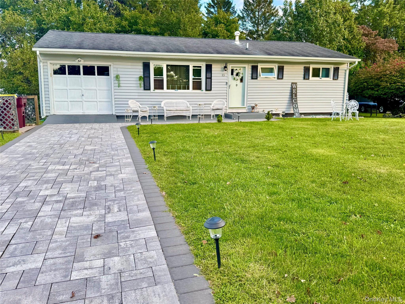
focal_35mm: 24
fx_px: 281
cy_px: 152
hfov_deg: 71.6
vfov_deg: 56.8
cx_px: 202
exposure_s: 1/678
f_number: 1.78
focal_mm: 6.76
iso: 80
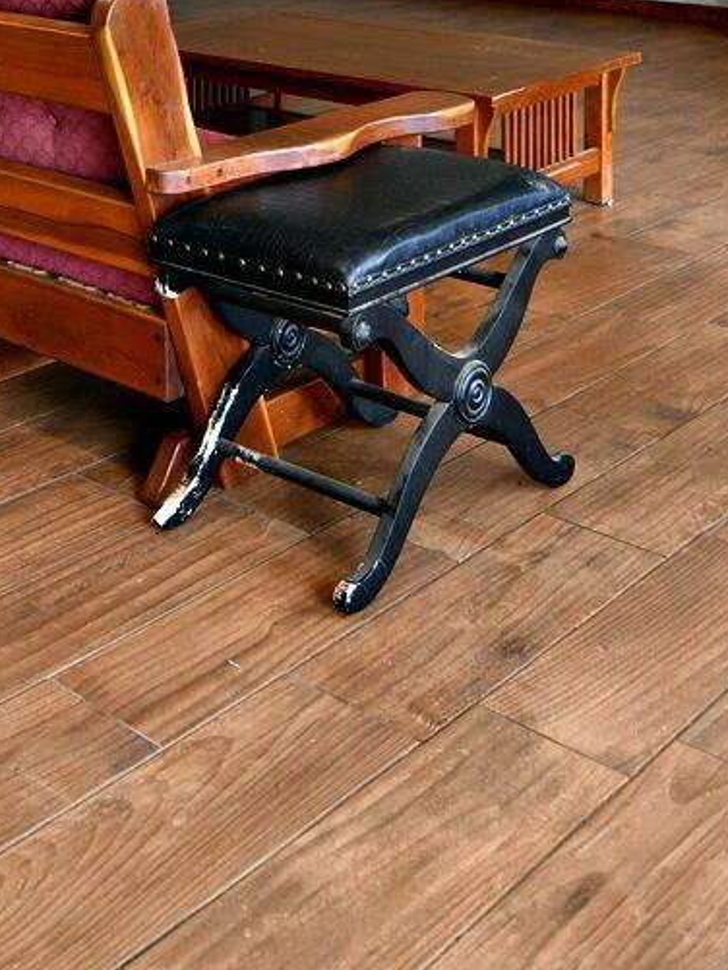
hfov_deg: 26.0
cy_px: -187
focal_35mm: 55
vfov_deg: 30.0
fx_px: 1542
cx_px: 116
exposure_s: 1/30
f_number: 2.8
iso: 160
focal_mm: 14
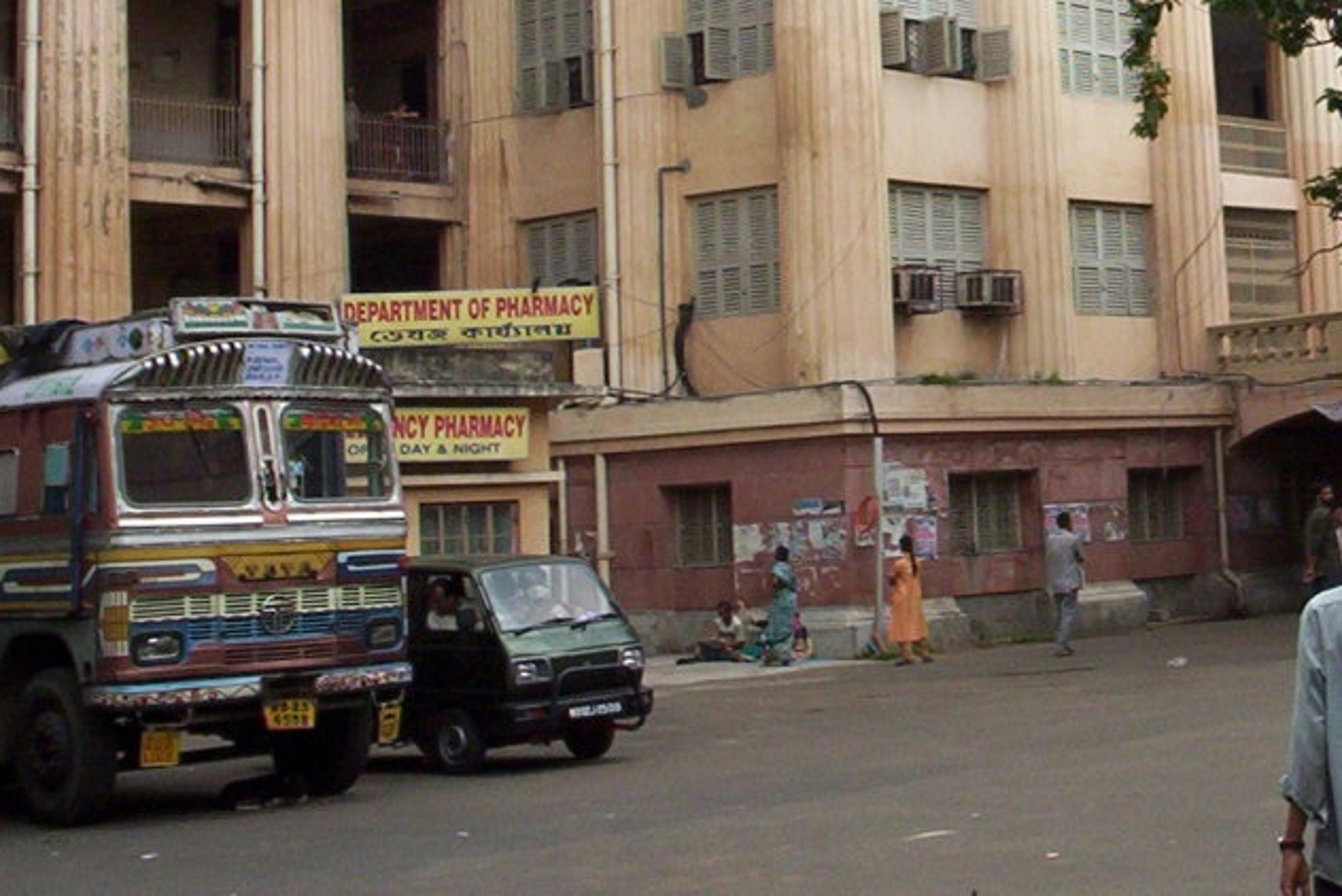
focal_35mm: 74
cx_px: 1181
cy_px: 123
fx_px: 2760
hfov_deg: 26.5
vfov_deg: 18.2
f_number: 4.5
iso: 100
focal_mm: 4.99
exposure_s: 1/249
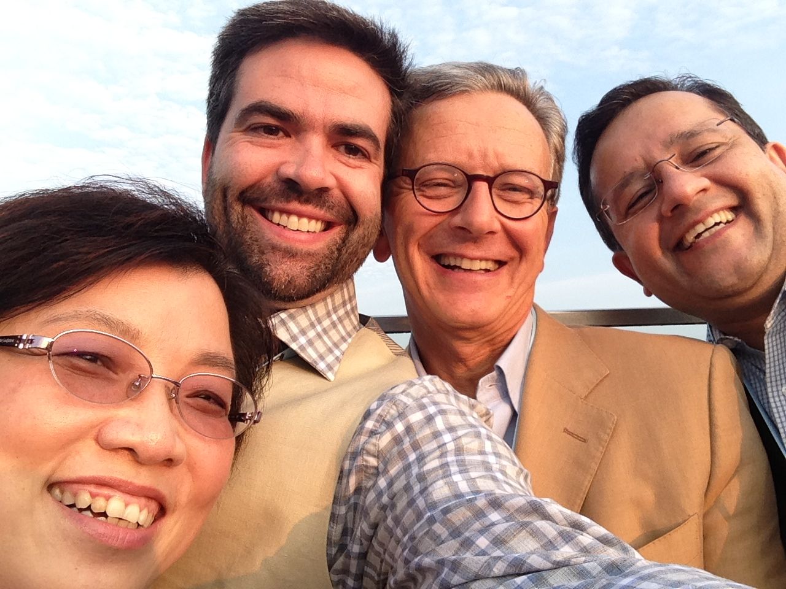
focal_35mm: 35
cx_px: 393
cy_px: 294
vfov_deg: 40.7
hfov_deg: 52.6
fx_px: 795
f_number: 2.4
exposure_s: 1/201
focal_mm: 2.18
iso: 32
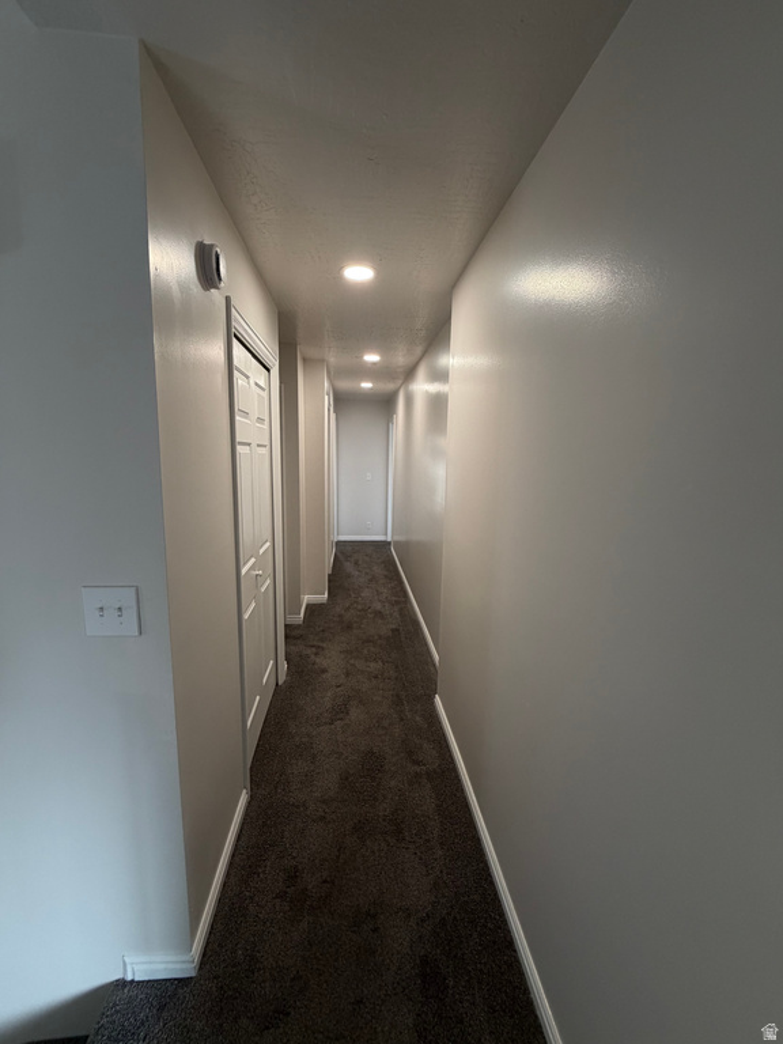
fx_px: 422
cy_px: 522
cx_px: 392
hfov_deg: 85.7
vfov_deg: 102.1
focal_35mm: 14
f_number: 2.2
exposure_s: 1/120
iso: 200
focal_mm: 2.22
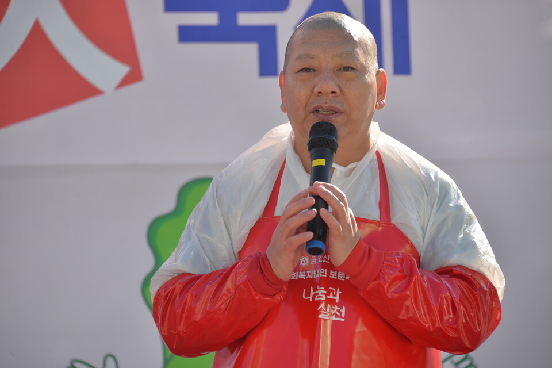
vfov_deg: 6.0
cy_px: 184
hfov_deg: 9.0
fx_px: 3526
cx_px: 276
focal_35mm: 230
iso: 200
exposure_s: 1/500
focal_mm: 230
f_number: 5.6
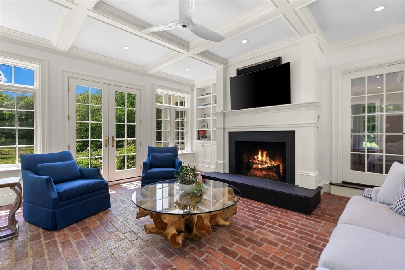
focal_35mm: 16
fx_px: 180
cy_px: 135
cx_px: 202
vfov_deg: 73.8
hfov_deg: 96.7
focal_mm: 16
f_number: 8
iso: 125
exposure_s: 1/2
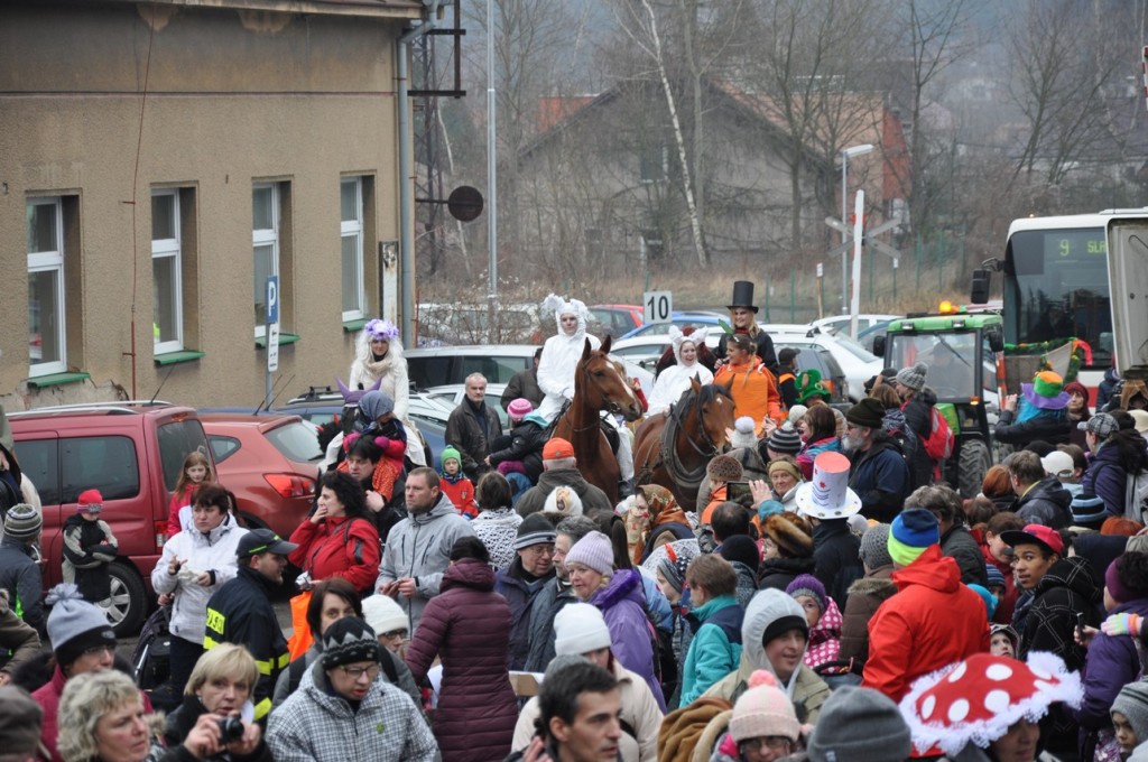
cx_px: 574
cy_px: 381
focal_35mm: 158
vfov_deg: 8.7
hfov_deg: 13.1
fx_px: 5016
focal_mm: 105
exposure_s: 1/125
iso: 400
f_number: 5.6
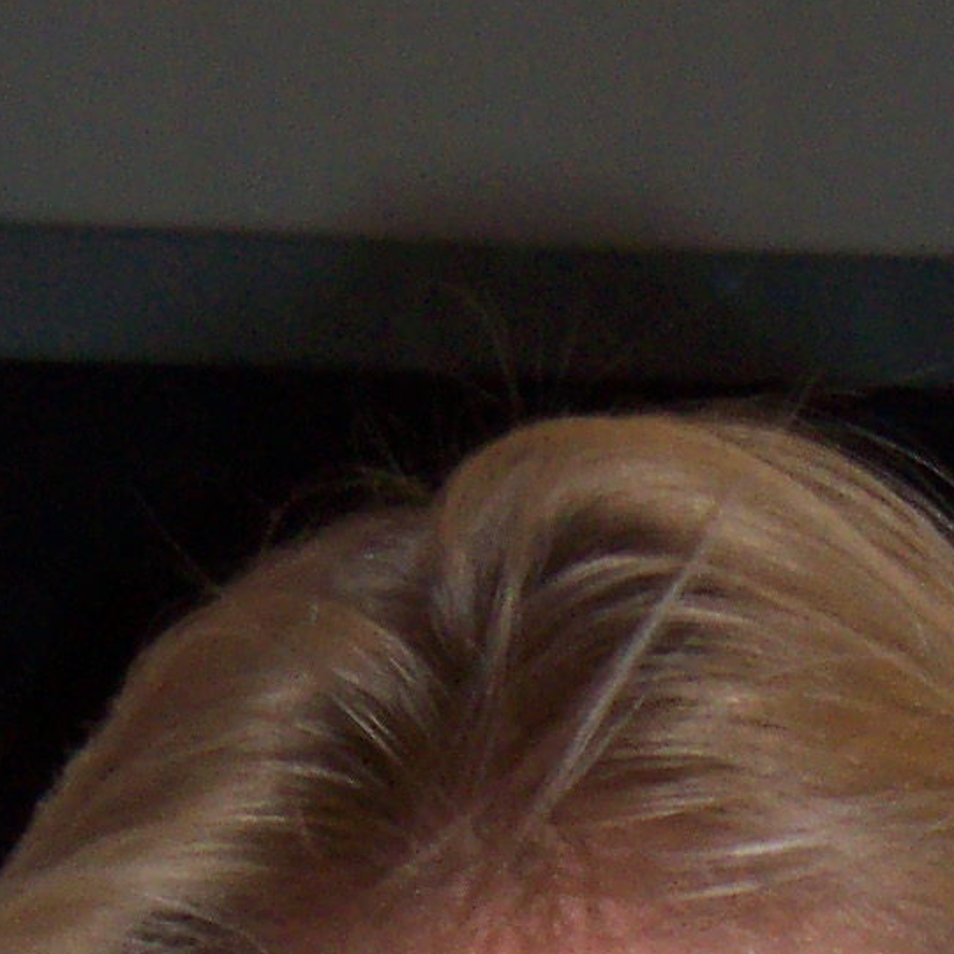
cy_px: 1742
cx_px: 896
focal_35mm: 404
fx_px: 12597
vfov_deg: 4.3
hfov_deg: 4.3
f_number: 4.7
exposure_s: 1/90
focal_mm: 21.2
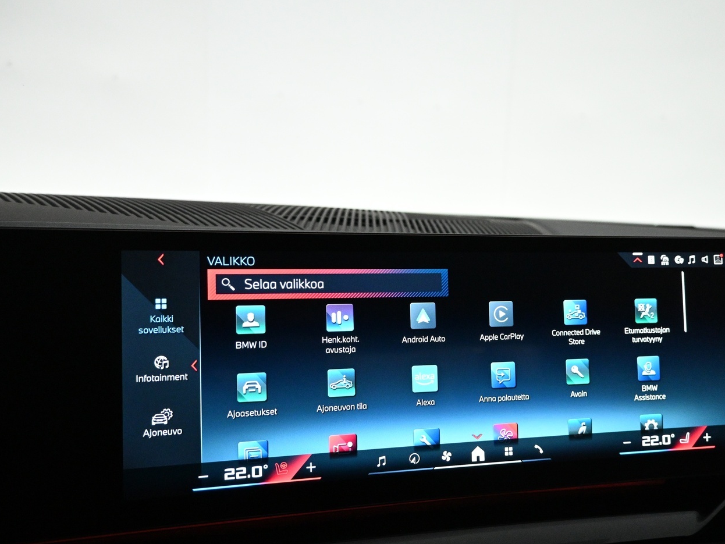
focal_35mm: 30
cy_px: 303
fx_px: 628
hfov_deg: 59.6
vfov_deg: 46.7
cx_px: 422
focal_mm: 16
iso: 4000
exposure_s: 1/250
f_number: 3.5
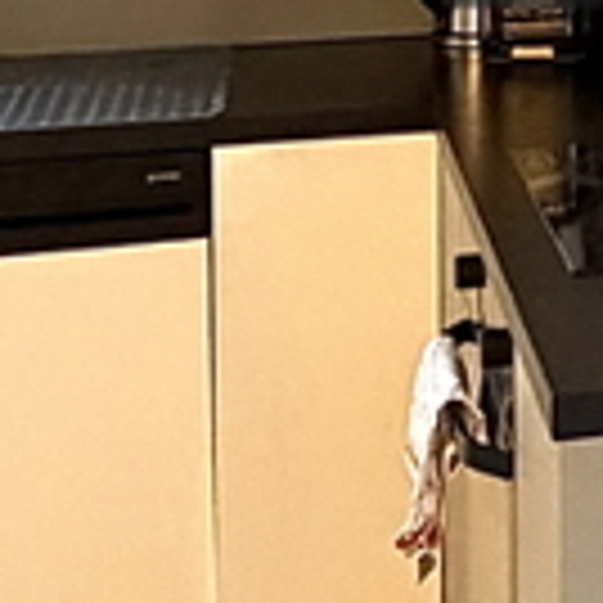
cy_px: -302
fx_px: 2188
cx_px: 1004
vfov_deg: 14.6
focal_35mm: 111
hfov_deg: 14.3
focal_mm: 2.22
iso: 800
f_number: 2.2
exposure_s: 1/50
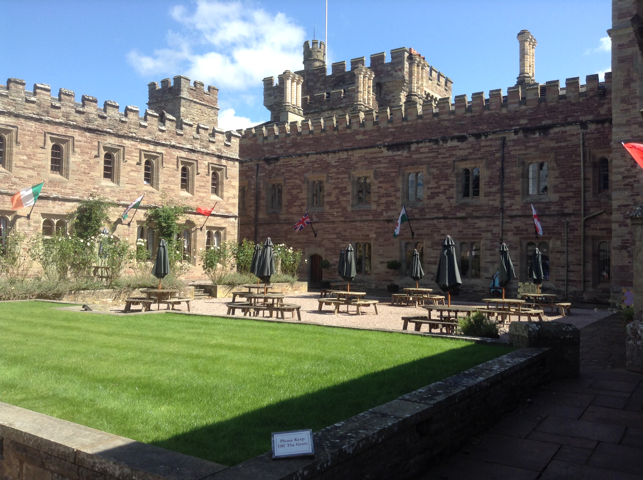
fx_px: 612
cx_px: 322
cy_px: 240
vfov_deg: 42.8
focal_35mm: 33
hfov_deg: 55.4
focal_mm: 3.3
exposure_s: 1/585
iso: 25
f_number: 2.4
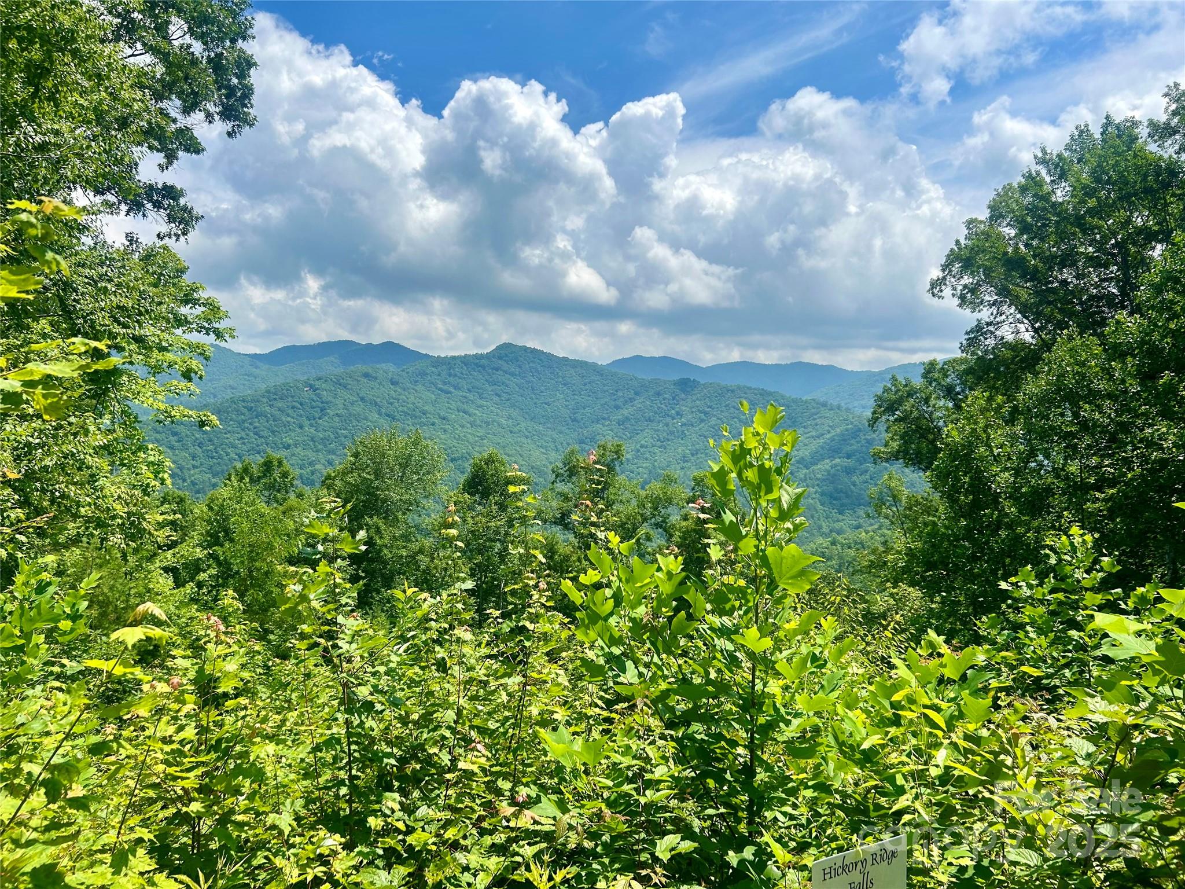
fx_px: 890
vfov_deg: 53.1
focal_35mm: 26
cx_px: 592
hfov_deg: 67.3
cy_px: 444
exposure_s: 1/6211
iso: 50
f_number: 1.5
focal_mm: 5.7
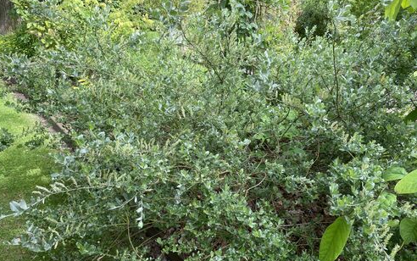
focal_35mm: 28
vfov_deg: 44.6
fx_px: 318
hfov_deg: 66.4
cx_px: 206
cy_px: 139
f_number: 1.6
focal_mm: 4.2
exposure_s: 1/279
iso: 32
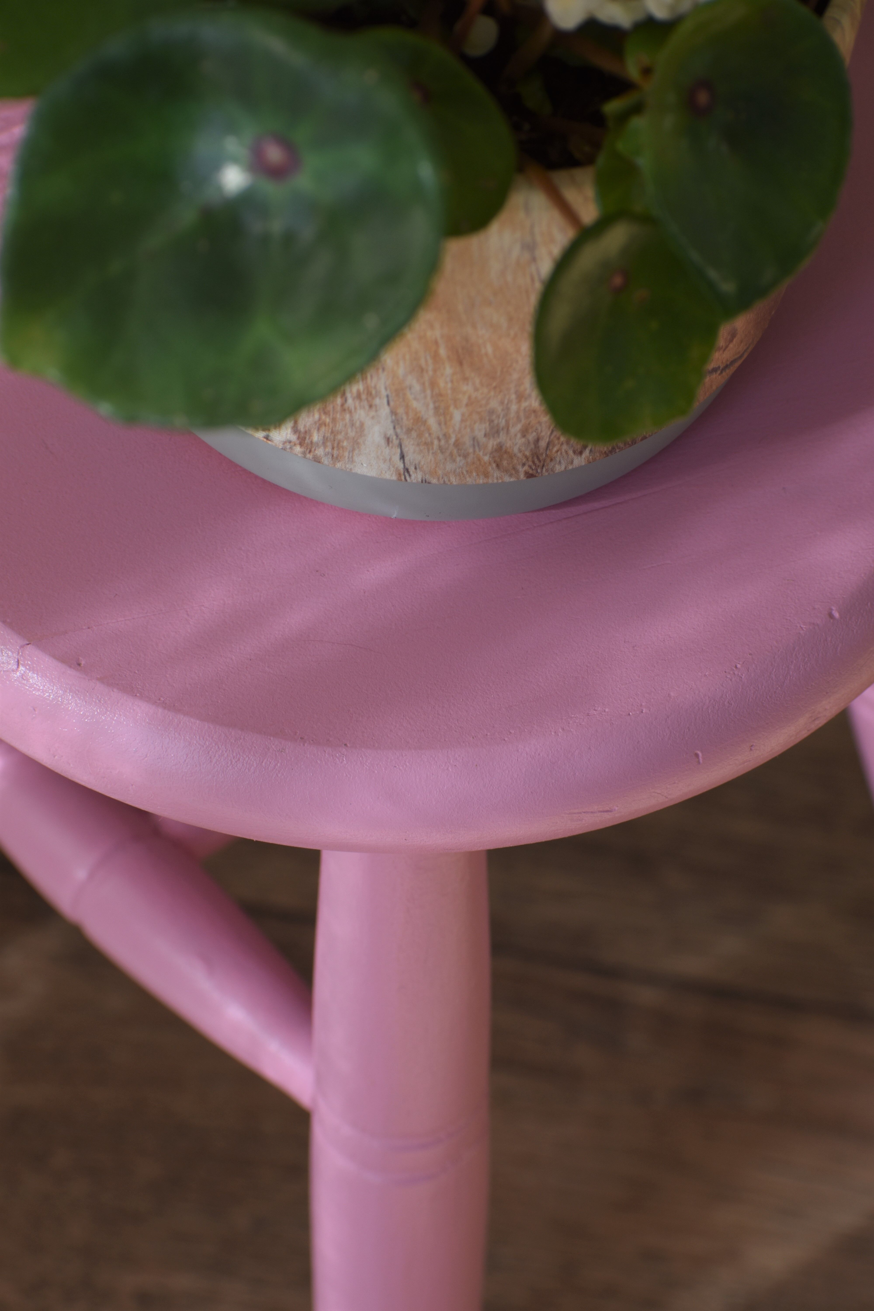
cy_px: 656
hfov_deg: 7.9
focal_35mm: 174
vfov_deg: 11.8
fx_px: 6336
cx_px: 437
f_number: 8
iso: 180
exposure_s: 1/125
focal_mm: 116
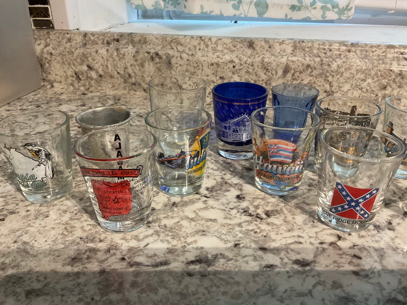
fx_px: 341
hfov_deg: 61.7
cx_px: 204
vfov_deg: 48.2
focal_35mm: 29
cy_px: 152
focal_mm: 3
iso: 200
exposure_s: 1/60
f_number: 1.8
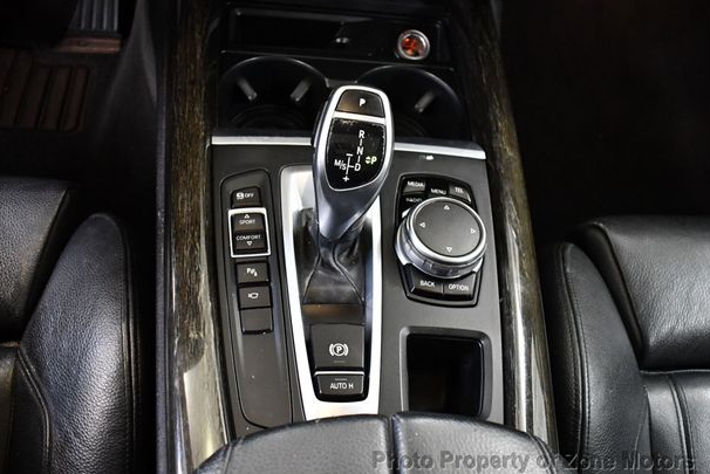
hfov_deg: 50.7
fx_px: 750
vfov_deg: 35.1
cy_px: 233
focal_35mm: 38
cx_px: 359
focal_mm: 18
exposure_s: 1/80
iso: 3200
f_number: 3.5
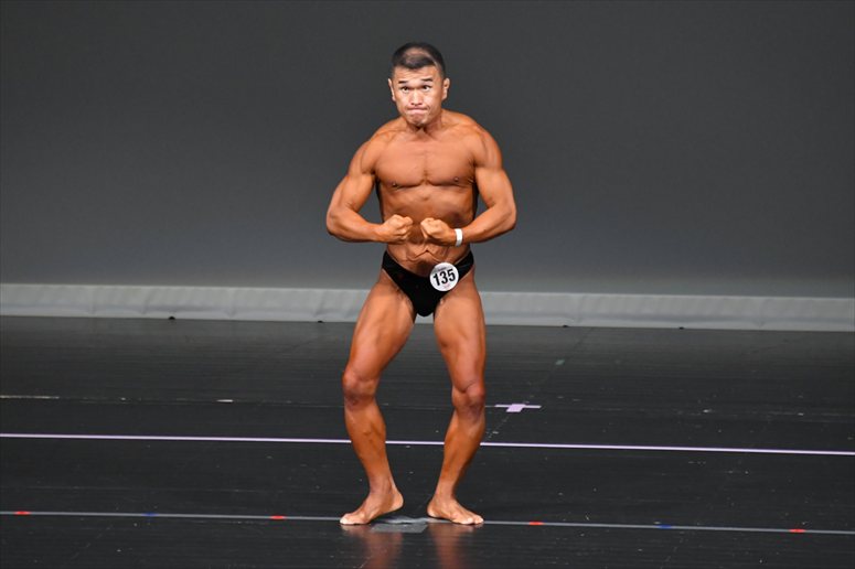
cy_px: 284
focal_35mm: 375
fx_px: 8902
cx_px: 428
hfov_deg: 5.5
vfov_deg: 3.7
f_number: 5.6
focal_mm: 250
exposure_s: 1/400
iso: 4000
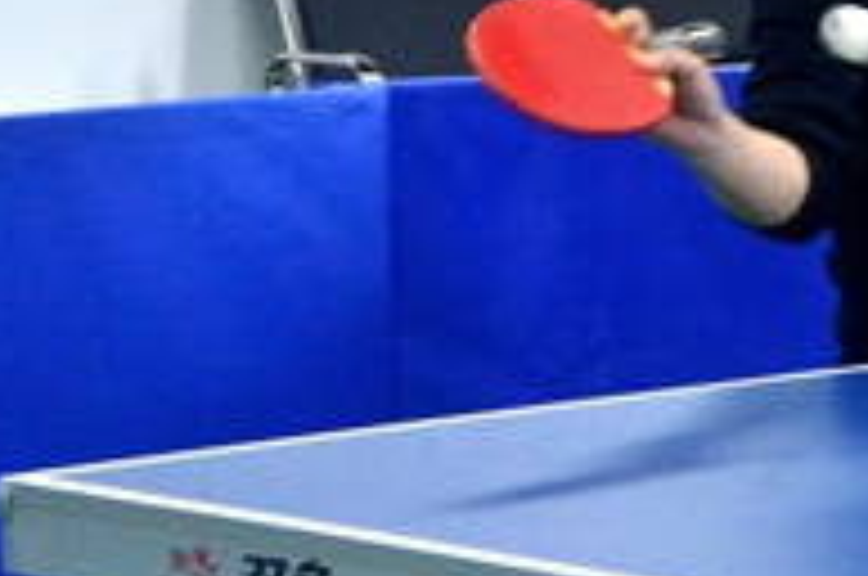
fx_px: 6547
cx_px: 886
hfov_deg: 7.5
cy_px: -34
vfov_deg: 5.0
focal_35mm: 272
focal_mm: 70
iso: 3200
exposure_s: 1/80
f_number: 7.1
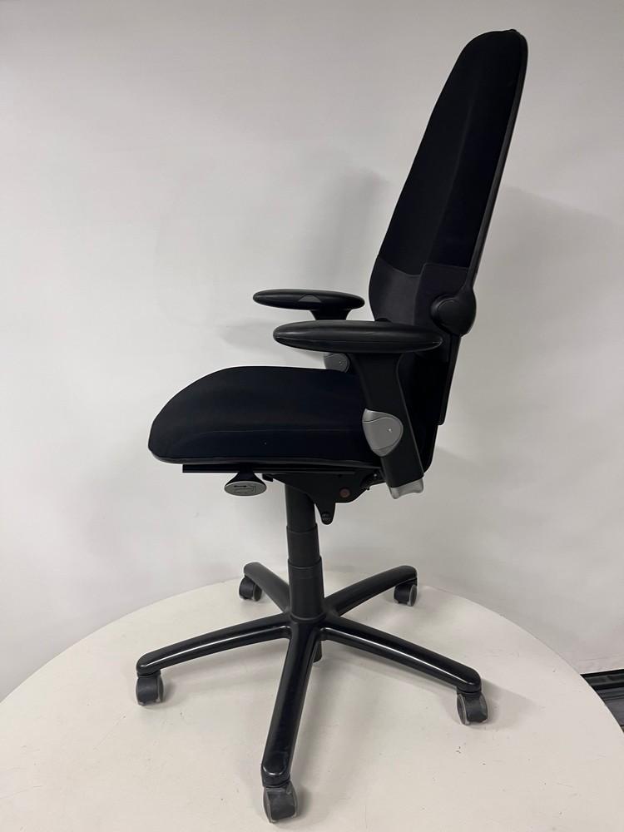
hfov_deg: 53.1
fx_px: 625
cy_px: 416
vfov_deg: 67.3
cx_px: 312
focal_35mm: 26
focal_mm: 5.1
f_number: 1.6
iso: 64
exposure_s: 1/50
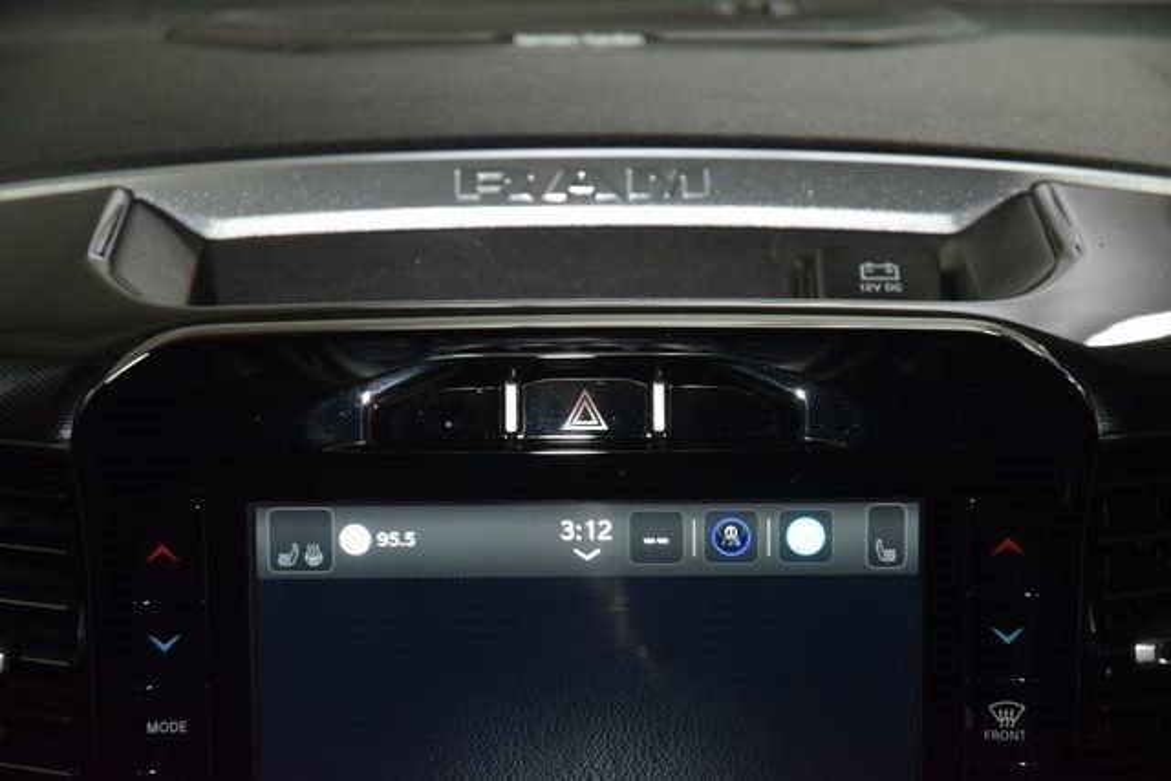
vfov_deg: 13.0
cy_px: 390
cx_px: 586
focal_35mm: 105
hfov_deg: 19.5
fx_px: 3416
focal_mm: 70
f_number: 4.5
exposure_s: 1/60
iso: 1400
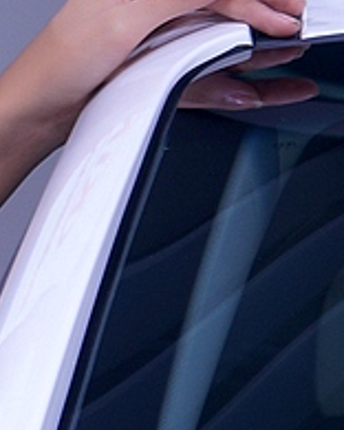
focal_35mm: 405
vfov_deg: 4.8
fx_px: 5154
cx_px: -498
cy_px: 86
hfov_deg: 3.8
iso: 125
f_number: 5
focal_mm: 47
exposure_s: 1/80
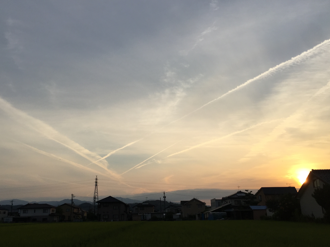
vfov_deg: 42.9
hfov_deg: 55.3
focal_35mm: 33
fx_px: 315
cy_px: 126
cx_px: 149
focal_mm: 4.15
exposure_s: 1/1799
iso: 32
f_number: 2.2
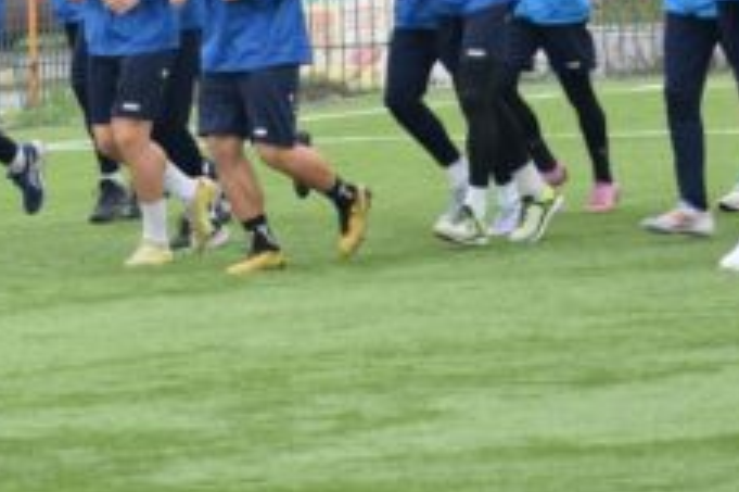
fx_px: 8533
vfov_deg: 3.3
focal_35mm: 416
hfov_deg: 5.0
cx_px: 94
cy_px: 10
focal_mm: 100
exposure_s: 1/640
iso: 1600
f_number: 4.8
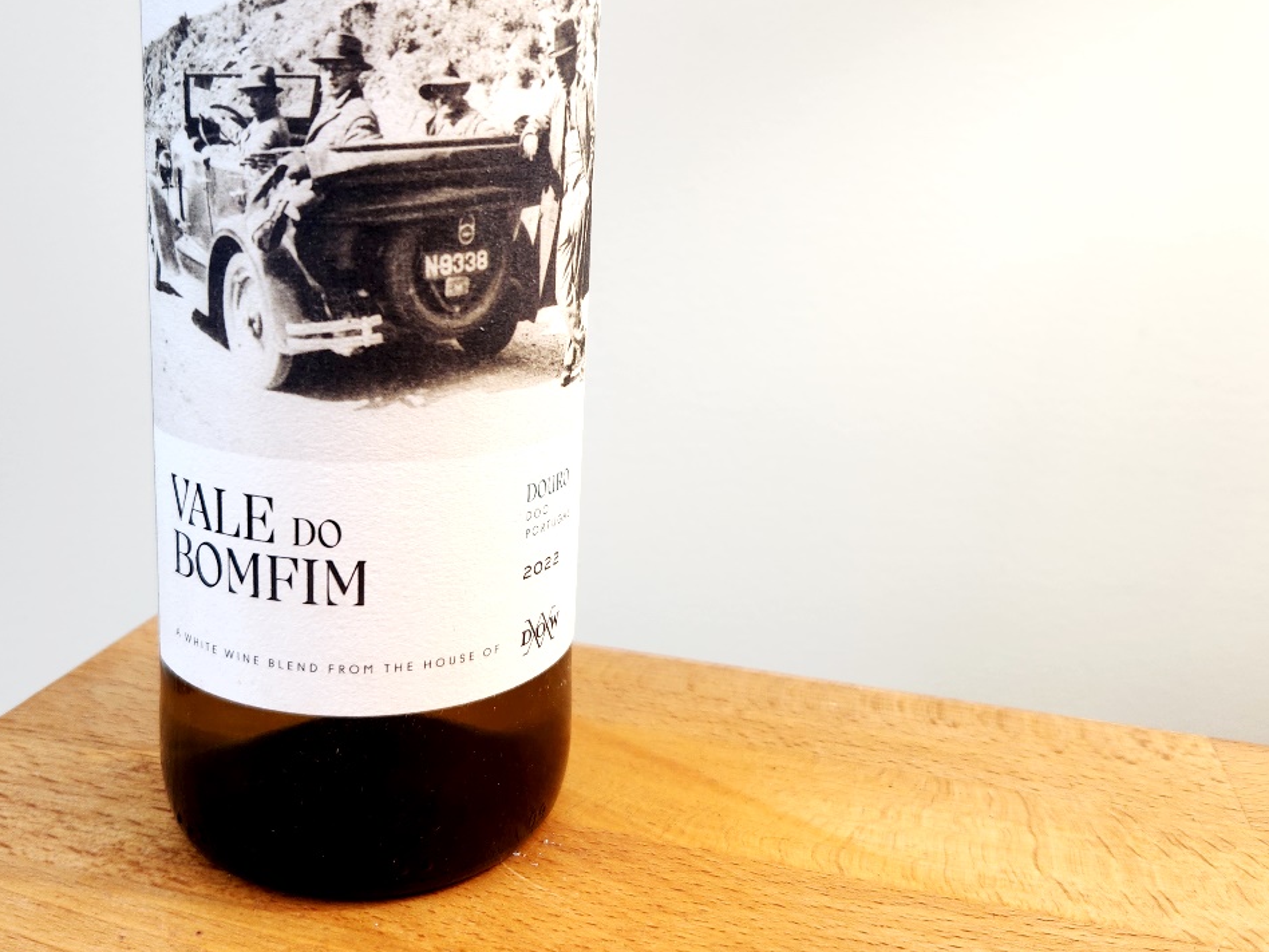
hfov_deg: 55.2
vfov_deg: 42.7
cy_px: 374
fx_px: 1210
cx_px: 560
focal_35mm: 33
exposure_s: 1/120
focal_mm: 5.4
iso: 80
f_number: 1.8
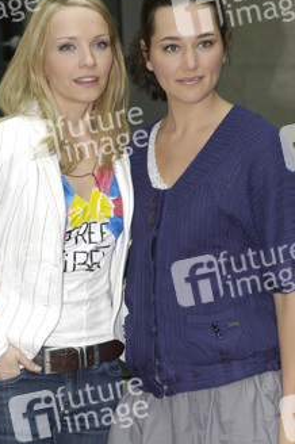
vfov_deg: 13.2
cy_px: 207
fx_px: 1917
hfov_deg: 8.8
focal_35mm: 156
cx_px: 118
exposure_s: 1/125
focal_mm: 85
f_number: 7.1
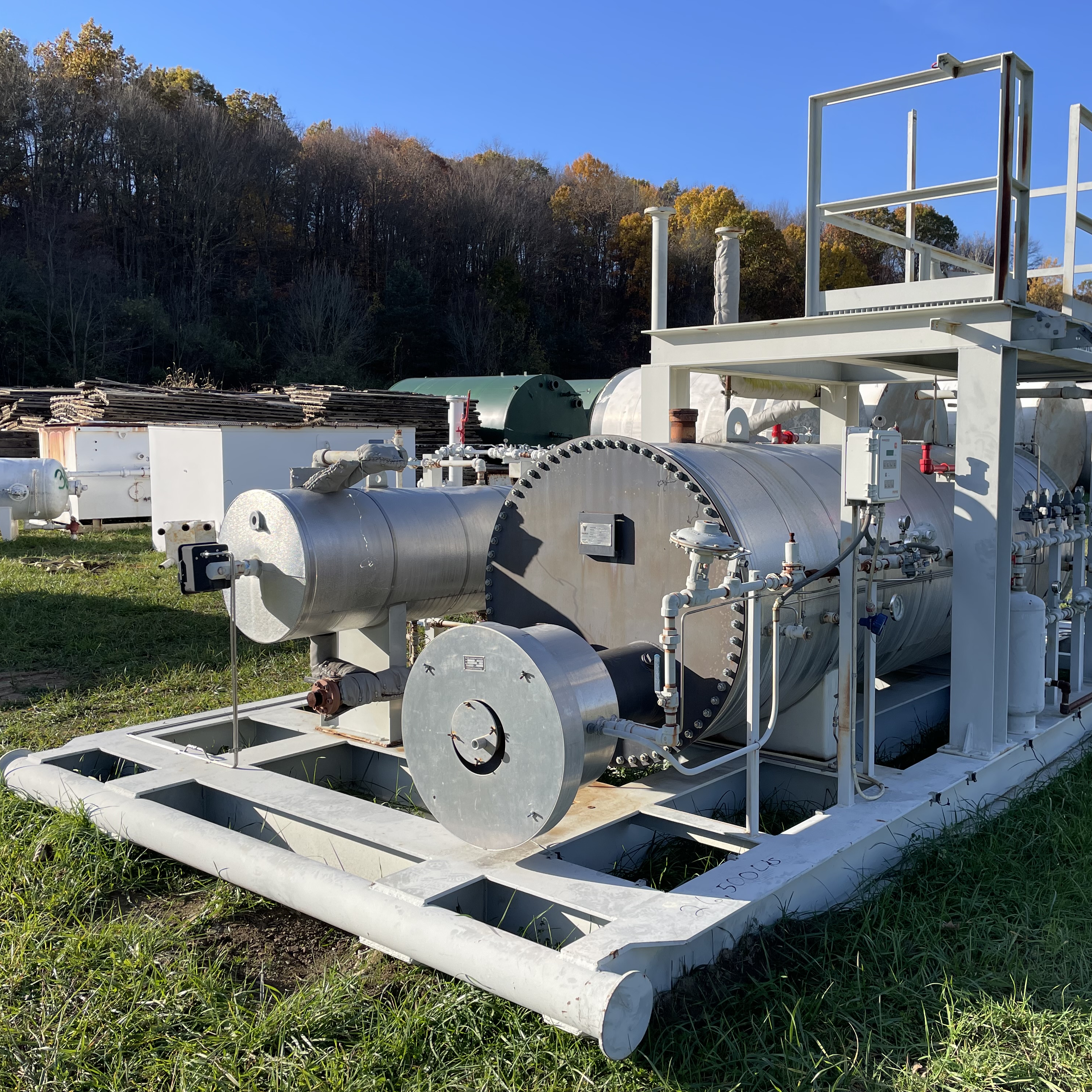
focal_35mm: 31
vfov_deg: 52.5
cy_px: 541
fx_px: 1106
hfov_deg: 52.3
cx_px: 639
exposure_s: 1/2304
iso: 32
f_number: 1.6
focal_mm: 4.2
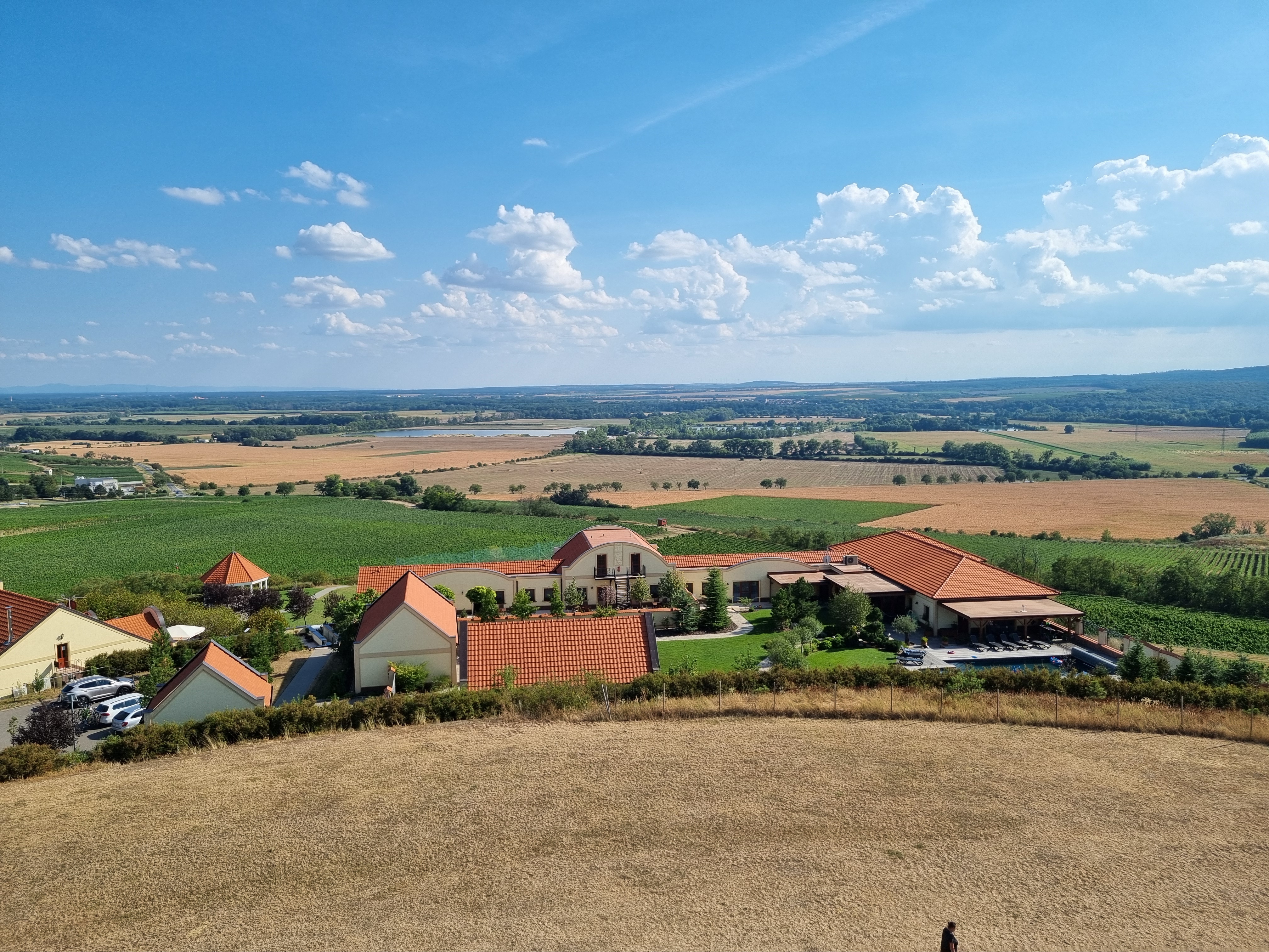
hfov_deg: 67.3
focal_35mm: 26
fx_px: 953
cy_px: 476
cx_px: 634
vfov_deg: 53.1
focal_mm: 5.4
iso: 50
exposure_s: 1/3440
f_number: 1.8
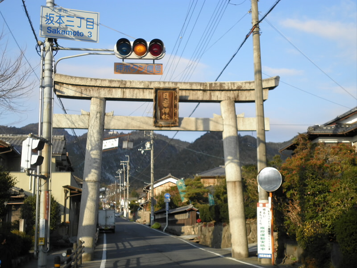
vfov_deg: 32.2
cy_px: 134
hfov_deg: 42.1
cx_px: 178
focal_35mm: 45
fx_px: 464
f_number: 4.3
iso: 64
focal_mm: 8.2
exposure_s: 1/250
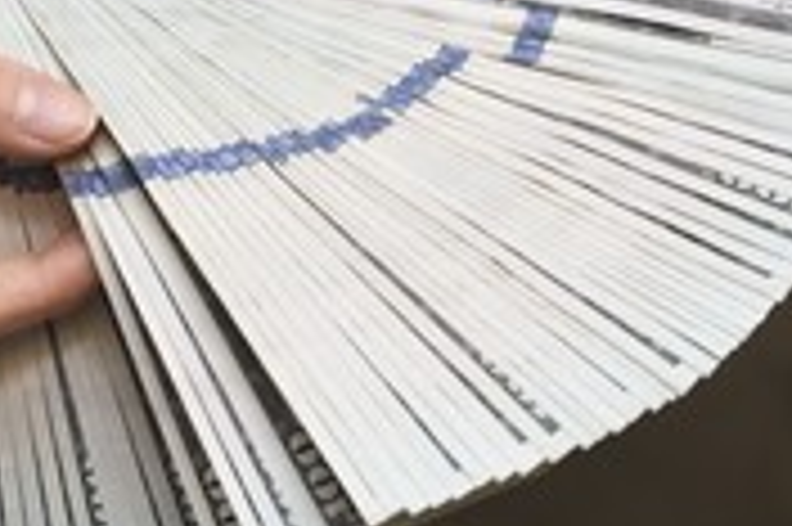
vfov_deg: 9.2
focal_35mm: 148
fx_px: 3253
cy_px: 97
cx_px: 230
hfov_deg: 13.8
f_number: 7.1
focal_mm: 65
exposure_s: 1/80
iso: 800
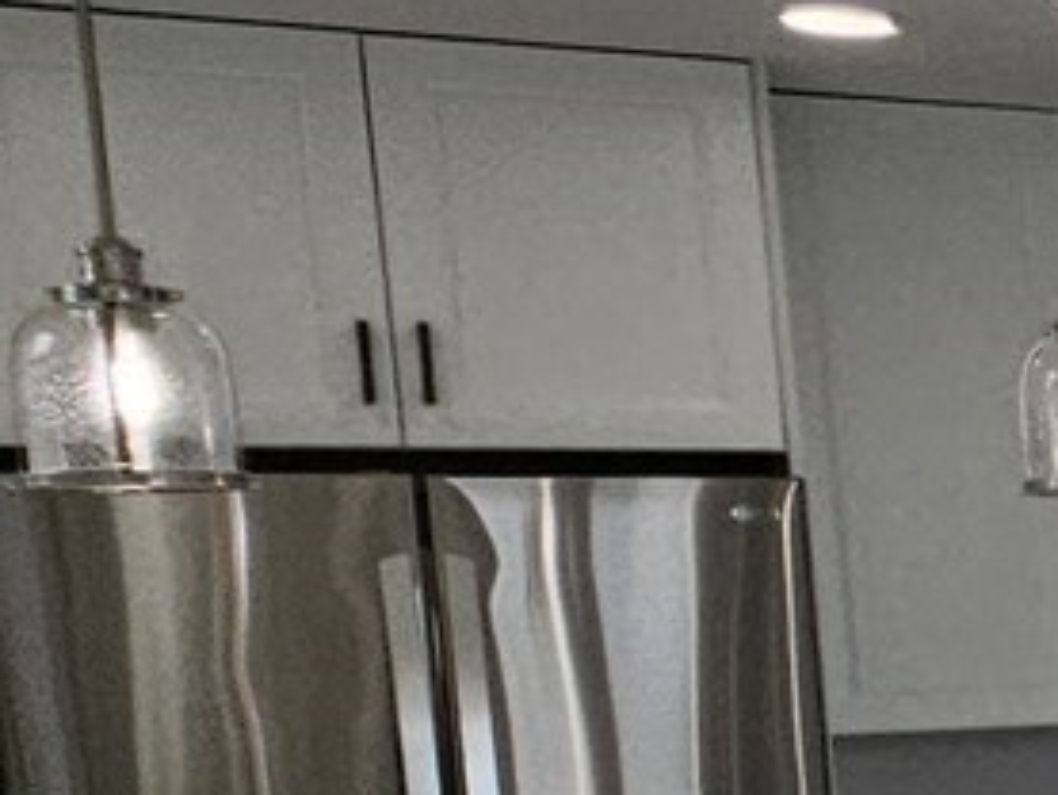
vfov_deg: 15.1
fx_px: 2935
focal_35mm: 96
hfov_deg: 11.2
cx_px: 3239
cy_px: 837
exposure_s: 1/305
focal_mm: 2.2
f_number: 2.2
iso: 50
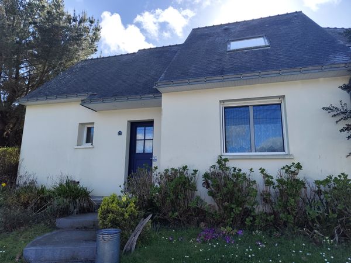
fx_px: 233
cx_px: 176
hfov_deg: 73.9
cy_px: 132
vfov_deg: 58.9
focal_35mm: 23
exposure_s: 1/1139
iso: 50
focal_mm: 6.19
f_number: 1.65
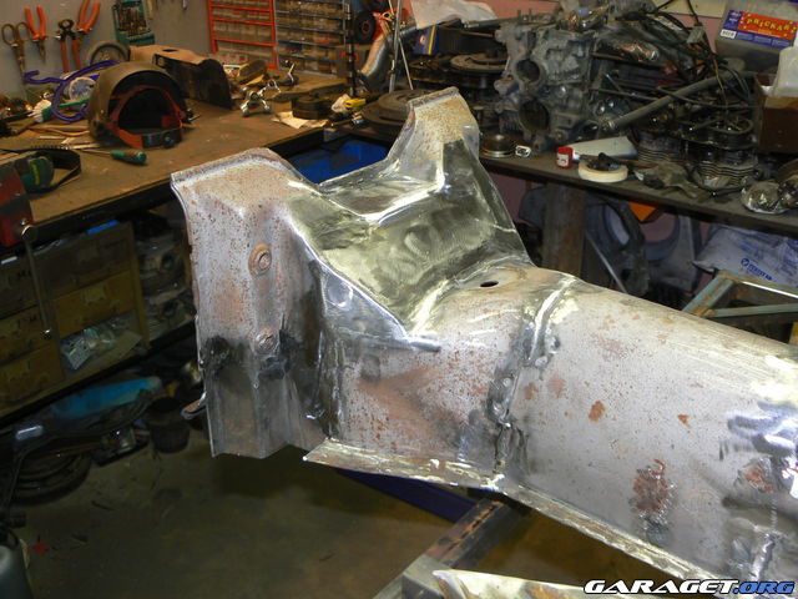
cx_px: 399
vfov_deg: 39.7
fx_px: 830
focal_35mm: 36
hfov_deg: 51.4
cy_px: 300
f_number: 2.8
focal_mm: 6
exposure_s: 1/30
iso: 100
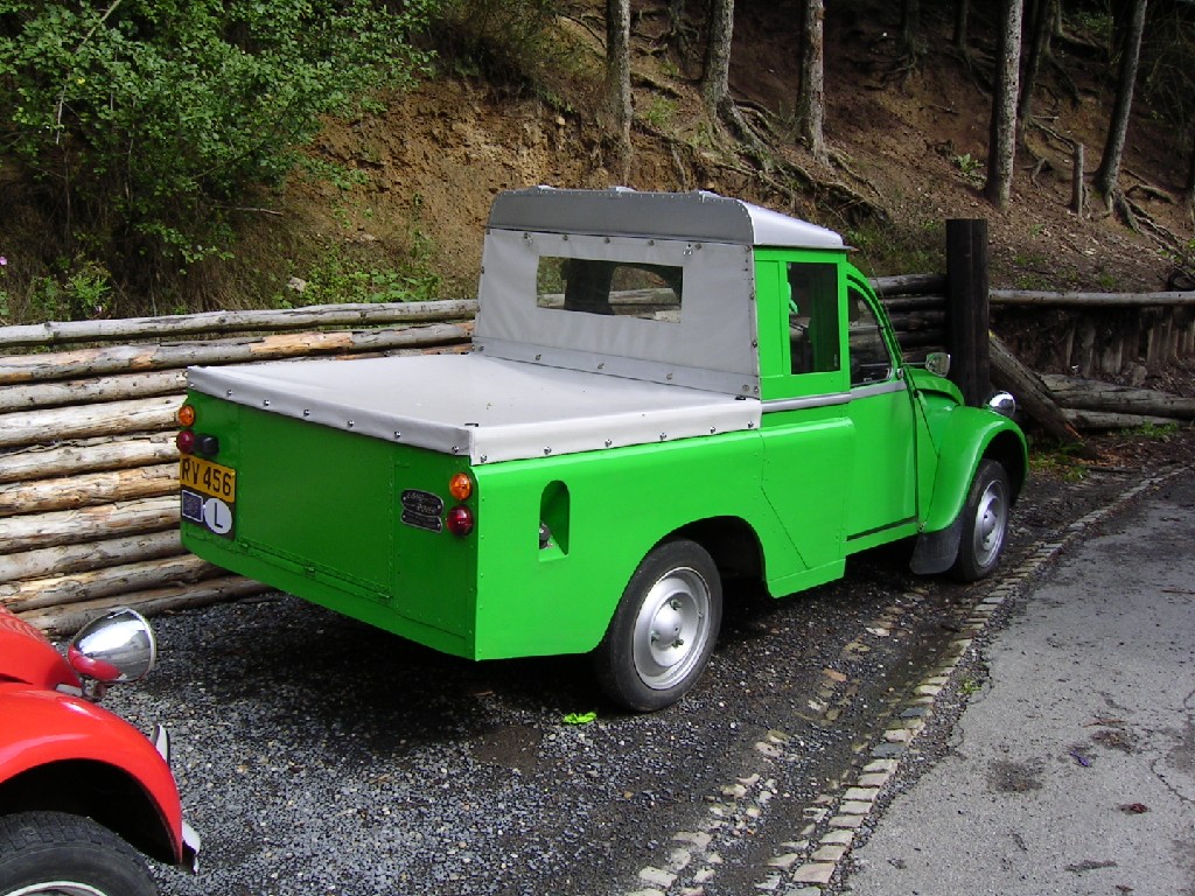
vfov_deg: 39.7
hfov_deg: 51.4
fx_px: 1243
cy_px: 448
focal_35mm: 36
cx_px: 598
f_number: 4.8
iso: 50
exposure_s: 1/196
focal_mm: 5.6
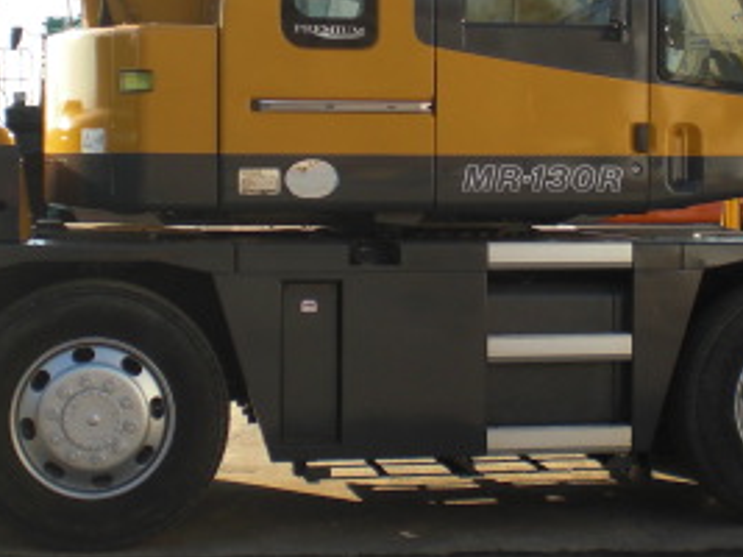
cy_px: 195
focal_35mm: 91
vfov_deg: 16.2
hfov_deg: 21.4
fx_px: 1952
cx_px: 543
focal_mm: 6.3
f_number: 3.1
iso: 64
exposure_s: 1/400
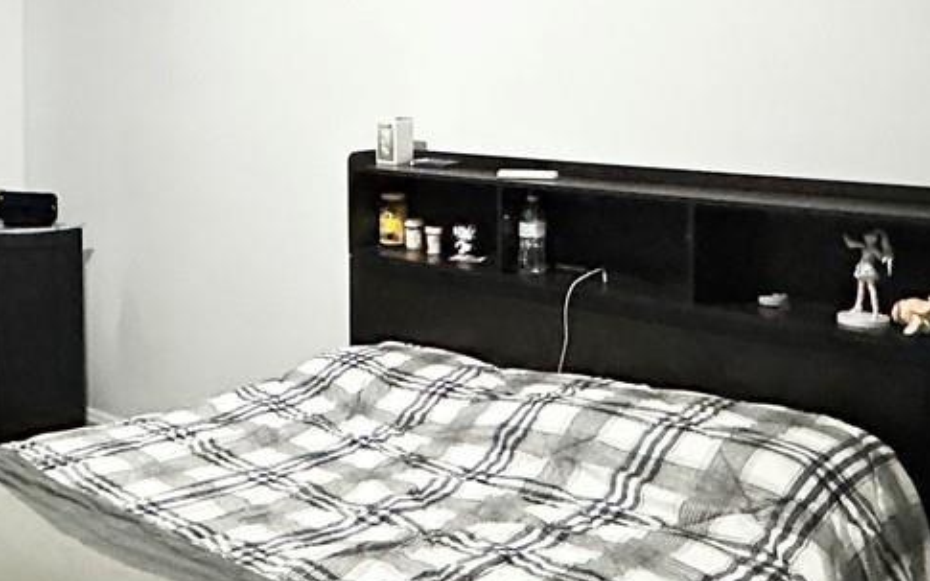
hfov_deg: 39.7
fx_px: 1242
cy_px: 100
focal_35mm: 49
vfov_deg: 25.8
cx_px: 205
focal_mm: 2.22
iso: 1250
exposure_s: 1/40
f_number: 2.2
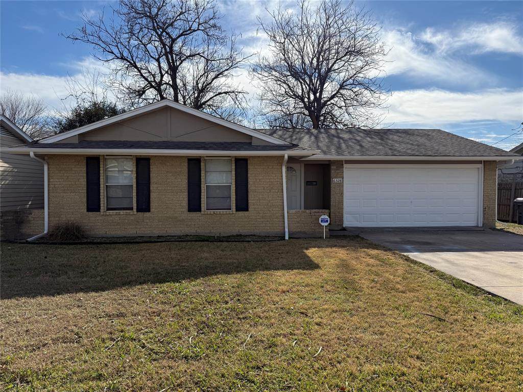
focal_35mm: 24
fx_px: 363
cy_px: 196
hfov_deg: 71.6
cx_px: 262
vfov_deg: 56.8
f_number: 1.78
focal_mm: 6.76
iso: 80
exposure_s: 1/6711
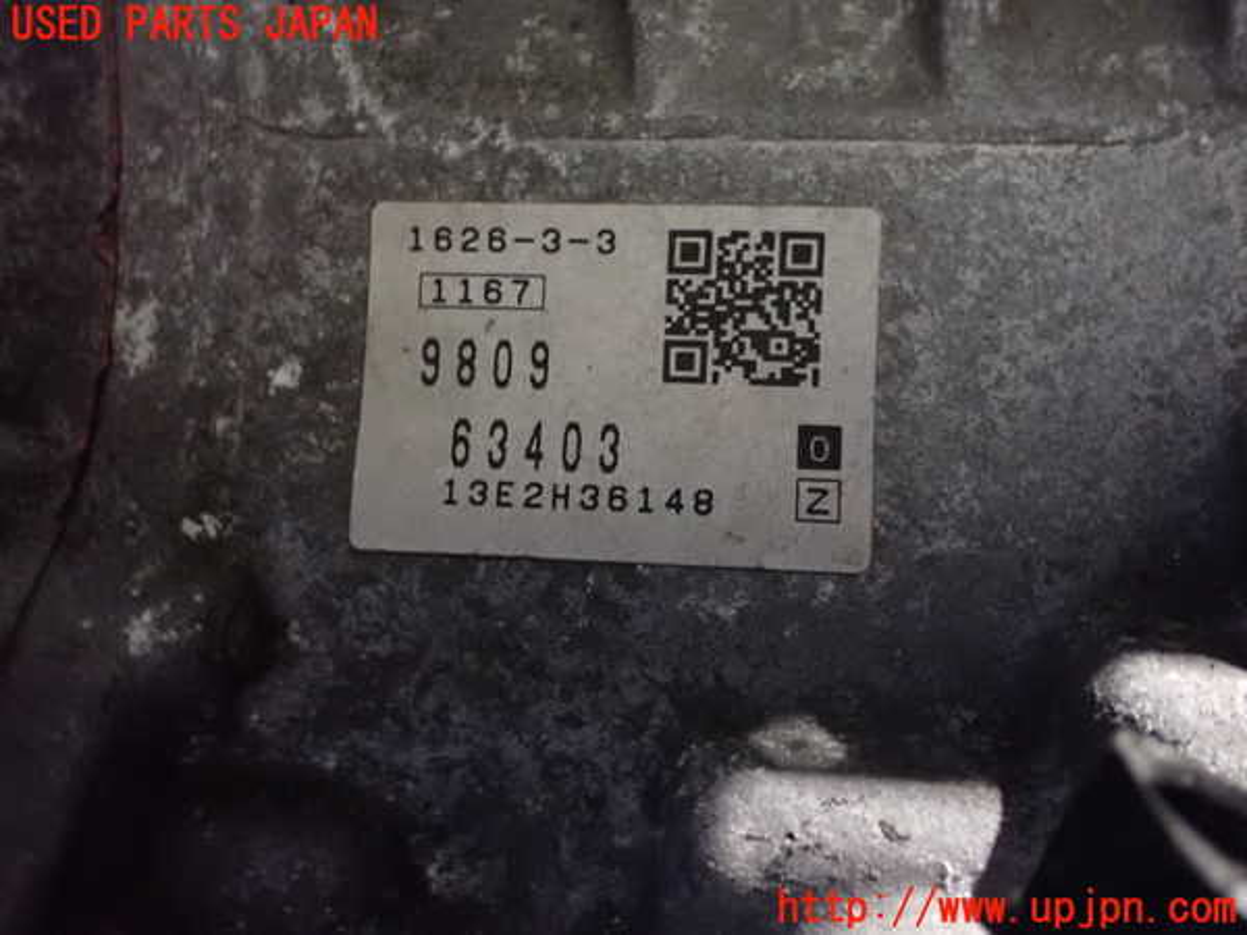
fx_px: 1081
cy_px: 468
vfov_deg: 46.8
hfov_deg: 60.0
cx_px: 624
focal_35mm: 30
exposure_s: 1/15
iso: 1600
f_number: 2.3
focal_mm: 5.4
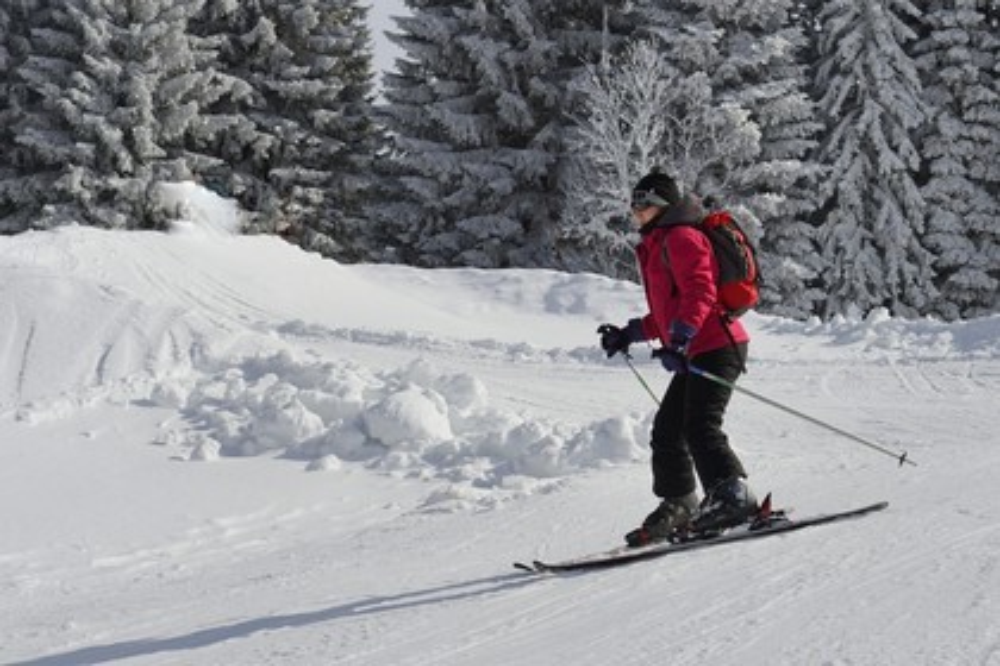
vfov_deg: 19.5
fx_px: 1944
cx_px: 500
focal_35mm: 70
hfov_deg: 28.8
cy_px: 333
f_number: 14
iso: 200
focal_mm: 70
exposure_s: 1/500
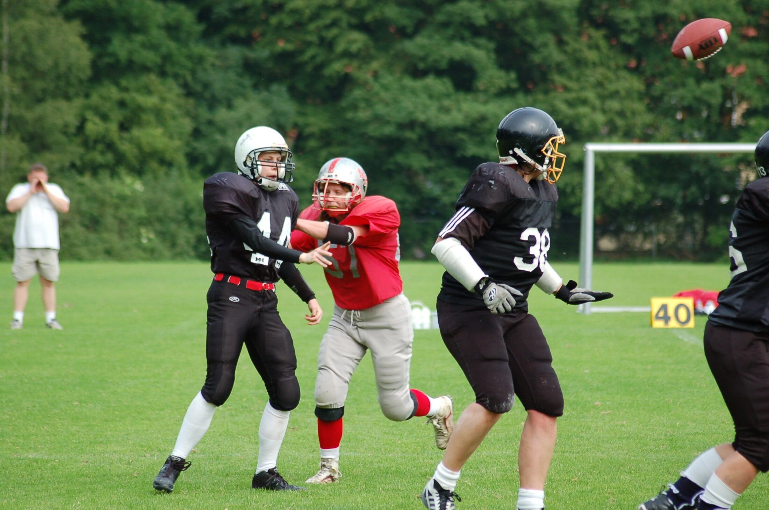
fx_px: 4797
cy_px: 255
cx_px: 384
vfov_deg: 6.1
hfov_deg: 9.2
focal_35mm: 225
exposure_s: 1/800
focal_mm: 150
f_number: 4.5
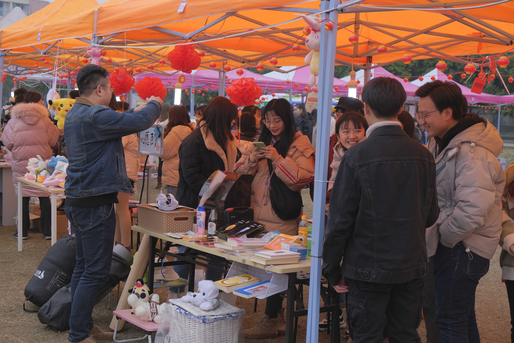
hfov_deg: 36.9
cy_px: 172
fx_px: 771
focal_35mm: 54
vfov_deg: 25.1
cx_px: 257
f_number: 5.6
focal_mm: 35.8
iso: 320
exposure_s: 1/170
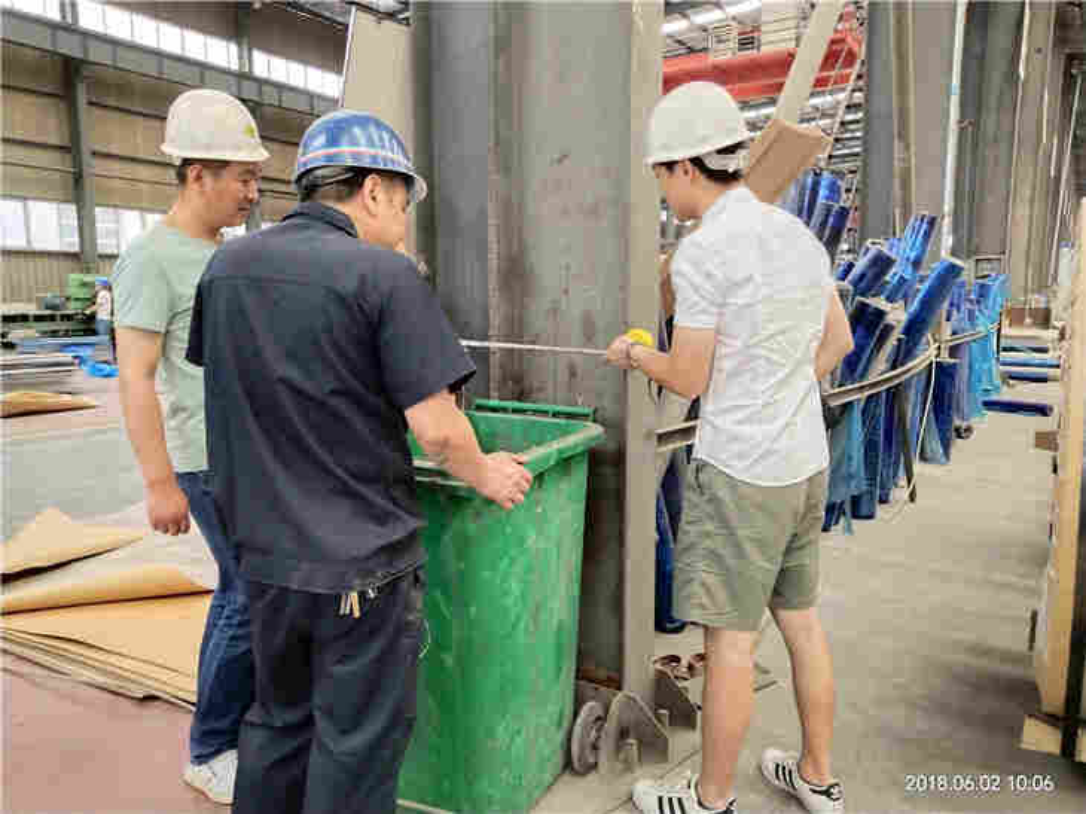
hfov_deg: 60.0
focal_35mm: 30
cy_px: 407
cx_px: 543
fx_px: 941
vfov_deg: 46.8
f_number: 1.8
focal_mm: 3.95
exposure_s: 1/100
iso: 405
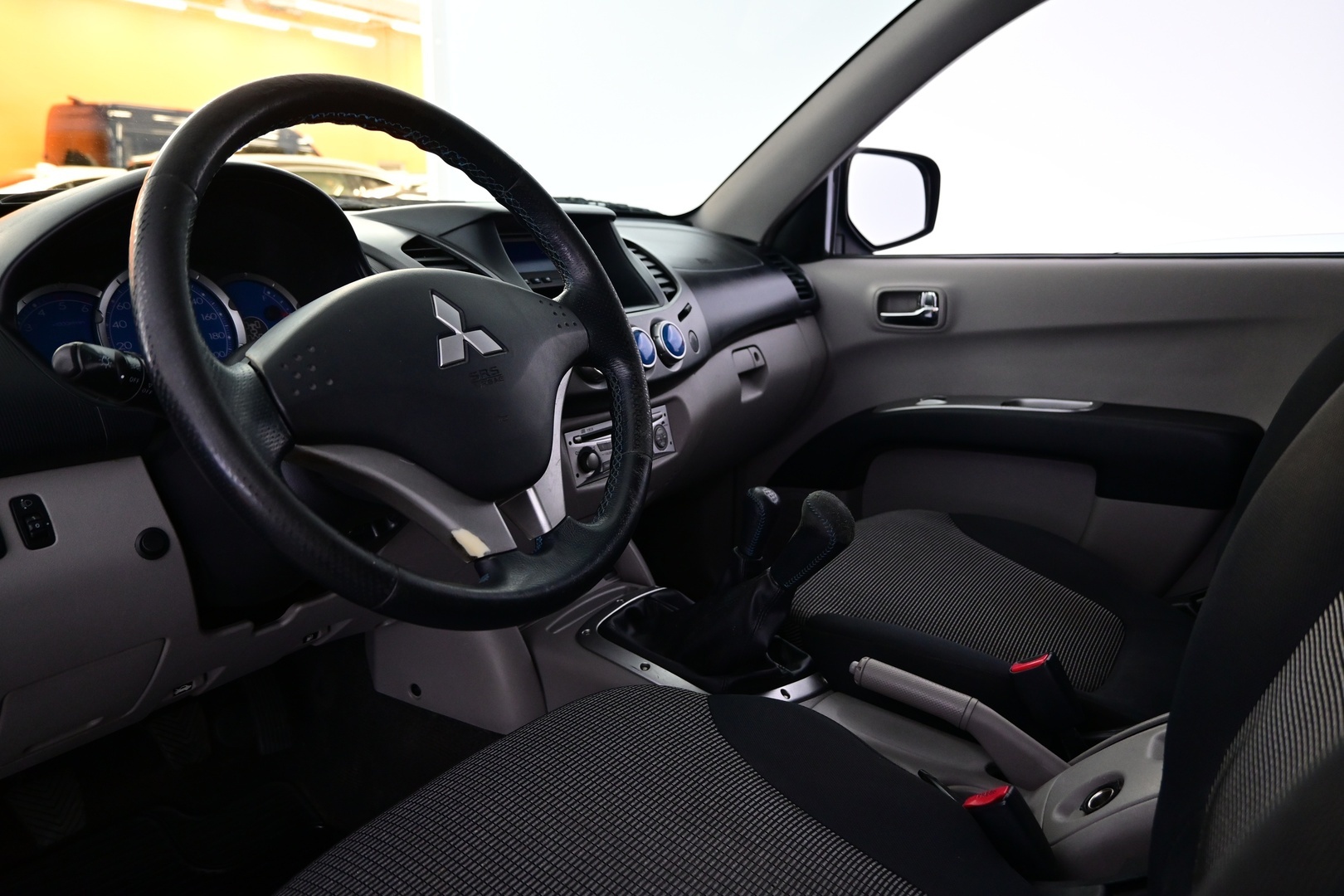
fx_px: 952
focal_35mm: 26
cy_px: 448
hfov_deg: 70.4
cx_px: 672
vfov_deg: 50.4
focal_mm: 17
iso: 1100
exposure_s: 1/25
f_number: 3.5
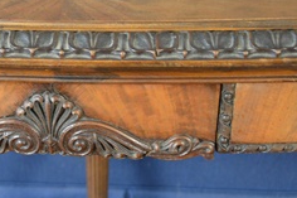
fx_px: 692
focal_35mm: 84
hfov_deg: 23.7
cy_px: 96
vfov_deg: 16.2
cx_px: 40
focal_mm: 22
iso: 1800
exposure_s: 1/30
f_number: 4
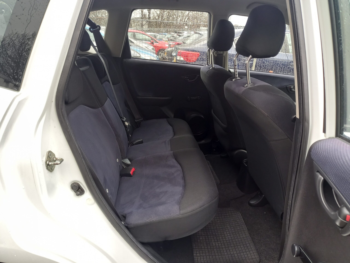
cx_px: 175
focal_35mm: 25
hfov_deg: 69.4
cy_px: 132
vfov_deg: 54.9
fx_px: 253
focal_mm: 4.6
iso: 100
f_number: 2
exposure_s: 1/60
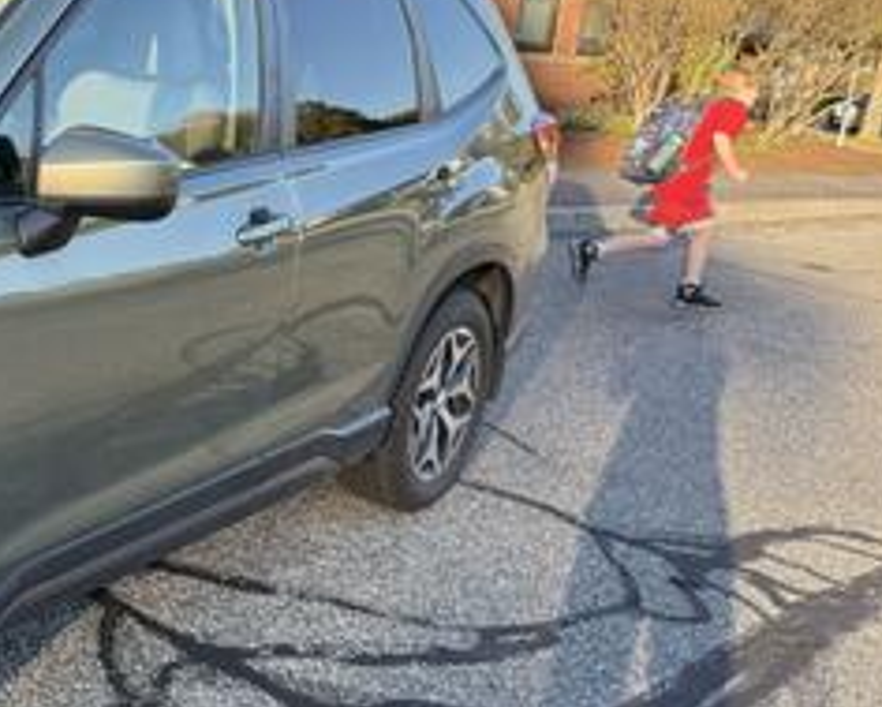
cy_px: 232
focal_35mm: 50
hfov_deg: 34.3
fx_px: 1306
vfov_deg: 30.0
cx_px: 22
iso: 80
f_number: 1.78
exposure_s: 1/521
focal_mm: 6.76
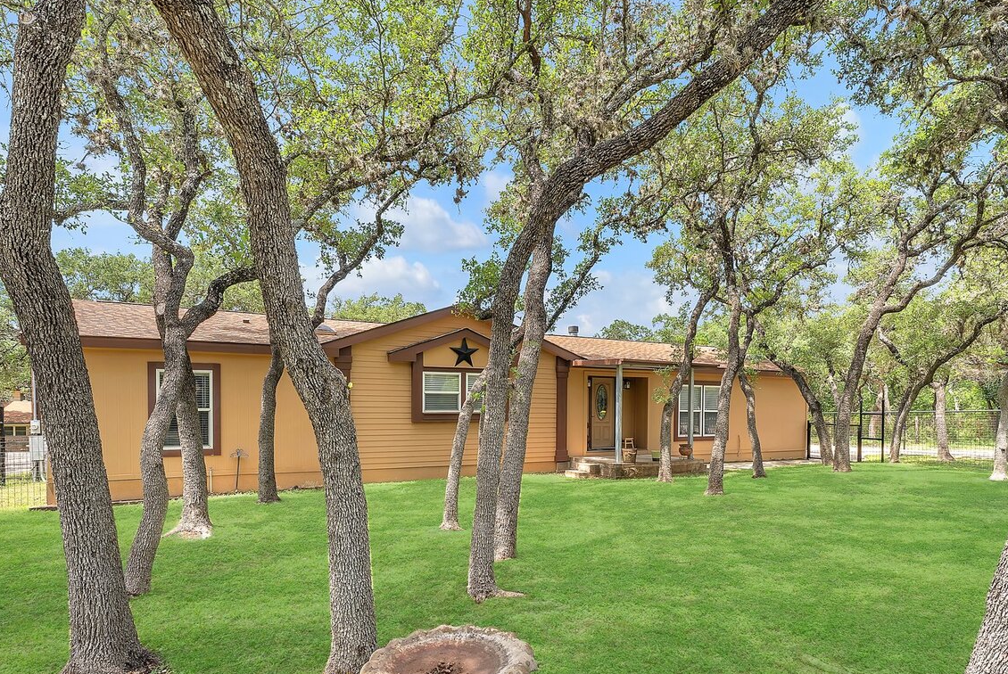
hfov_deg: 83.9
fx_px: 561
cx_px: 515
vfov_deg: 61.1
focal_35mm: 20
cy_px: 425
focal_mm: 14
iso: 125
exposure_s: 1/250
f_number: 10
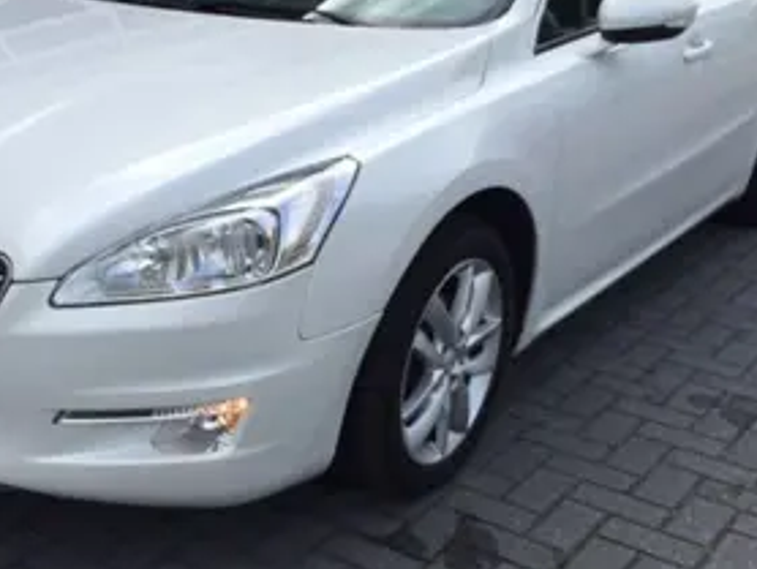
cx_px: 259
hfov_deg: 37.8
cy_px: 256
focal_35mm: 50
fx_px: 1094
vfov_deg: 29.1
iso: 32
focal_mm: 4.15
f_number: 2.2
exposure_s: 1/1647
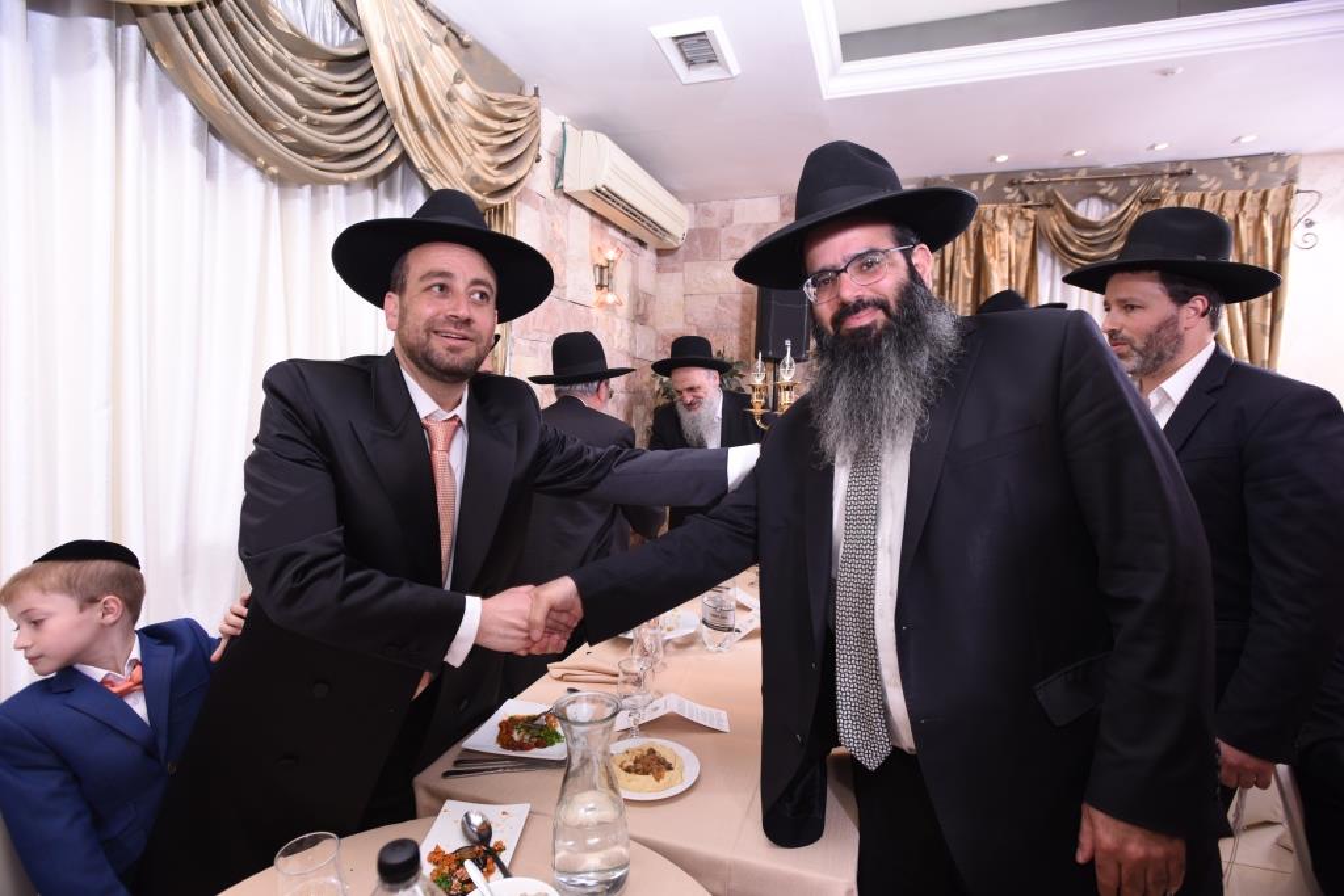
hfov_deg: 93.3
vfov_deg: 70.5
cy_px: 448
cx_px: 672
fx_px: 635
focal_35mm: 17
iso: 400
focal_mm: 17
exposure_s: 1/100
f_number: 4.5
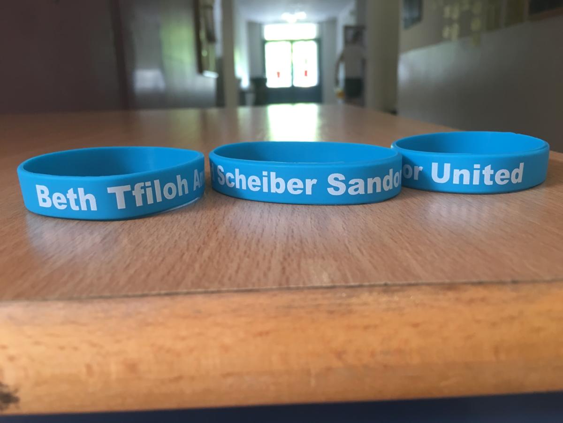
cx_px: 282
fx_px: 472
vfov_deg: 48.2
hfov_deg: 61.7
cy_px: 212
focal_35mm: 29
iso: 100
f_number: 2.2
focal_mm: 4.15
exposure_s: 1/33
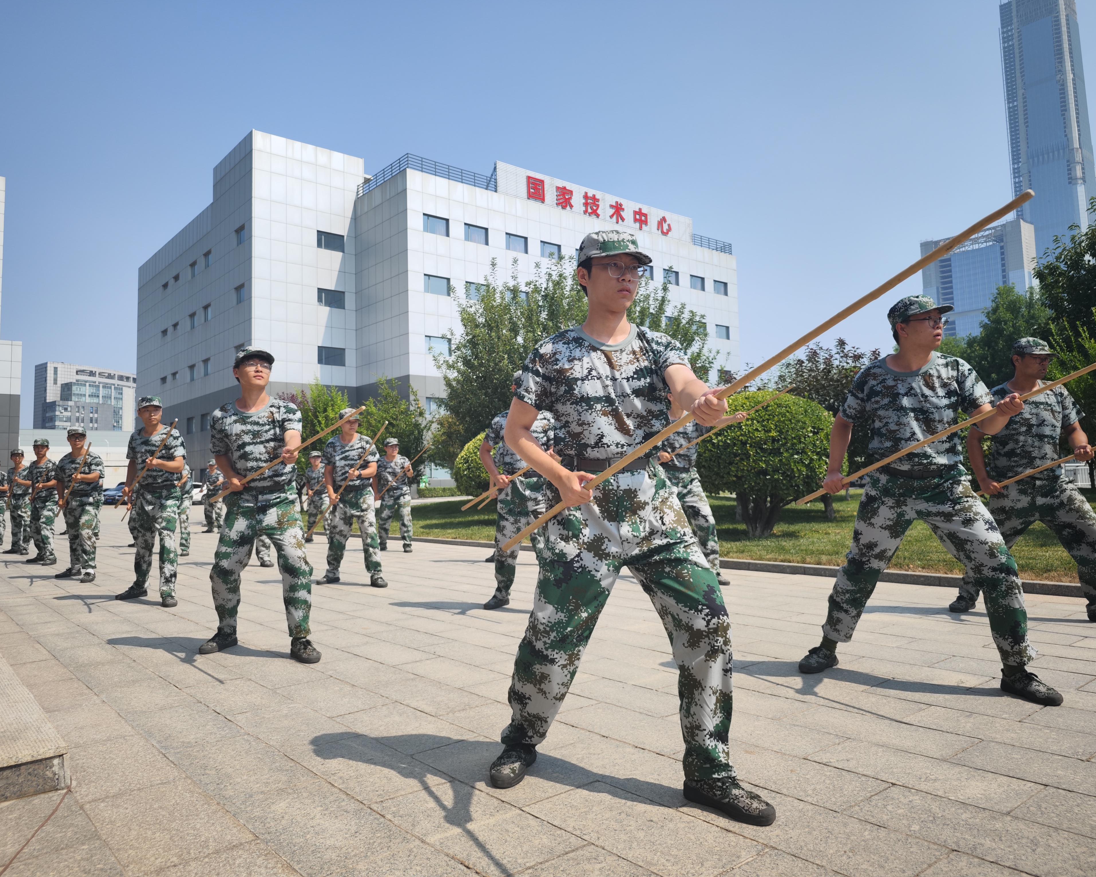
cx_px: 554
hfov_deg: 70.3
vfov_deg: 58.8
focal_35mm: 24
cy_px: 438
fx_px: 779
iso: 50
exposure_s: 1/1967
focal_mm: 8.7
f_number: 1.9
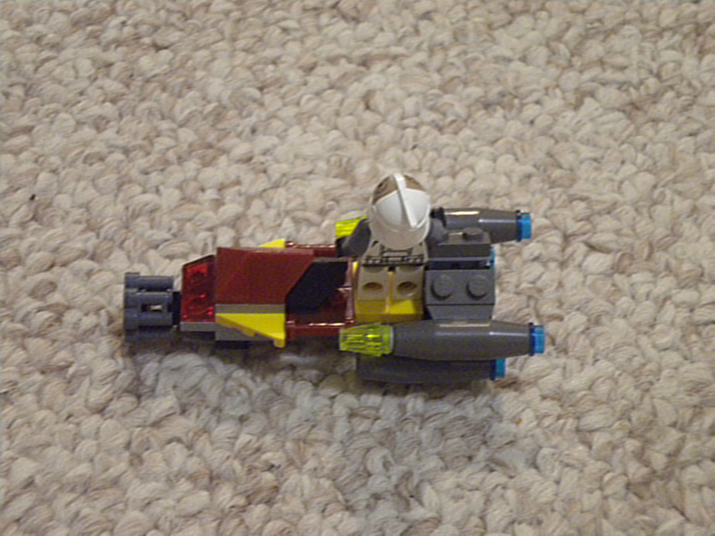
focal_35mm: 96
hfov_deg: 20.4
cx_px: 358
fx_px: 1983
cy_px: 268
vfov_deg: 15.4
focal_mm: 17.3
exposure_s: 1/8.8
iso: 712
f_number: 5.7
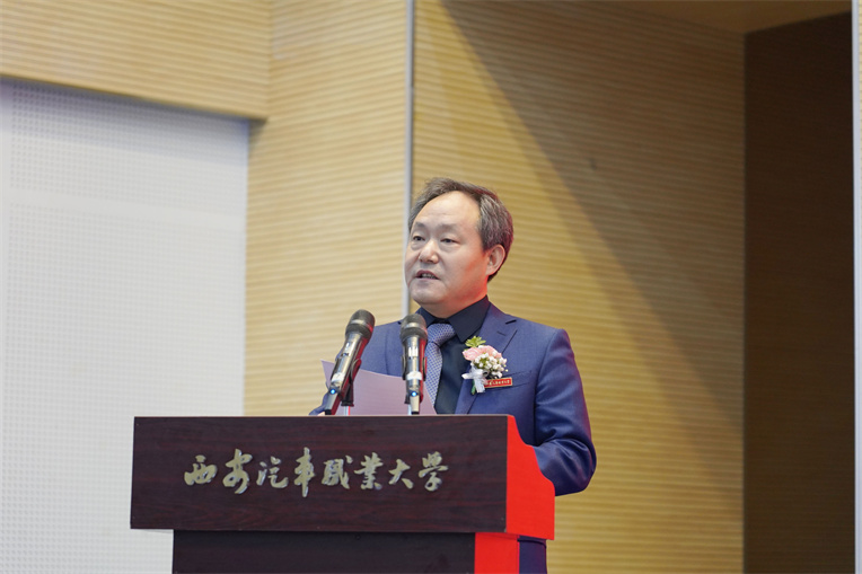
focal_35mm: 105
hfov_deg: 19.5
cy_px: 287
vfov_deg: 13.0
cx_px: 431
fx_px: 2513
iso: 3200
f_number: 4
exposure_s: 1/160
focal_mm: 105
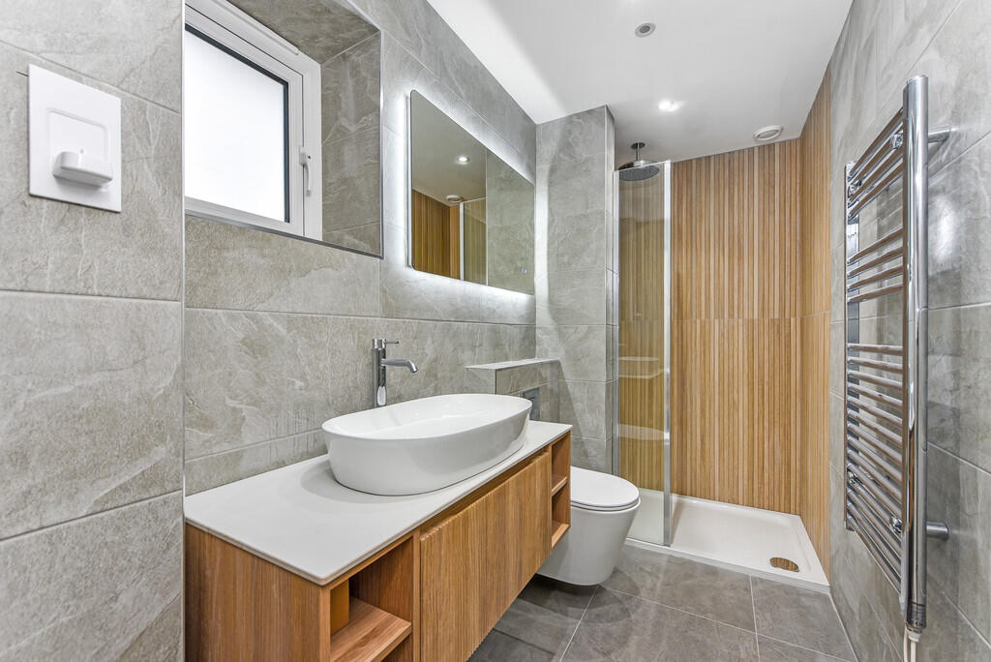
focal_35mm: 14
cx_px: 496
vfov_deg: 81.3
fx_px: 386
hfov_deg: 104.2
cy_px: 331
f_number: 8
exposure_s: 1/15
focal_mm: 14
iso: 400
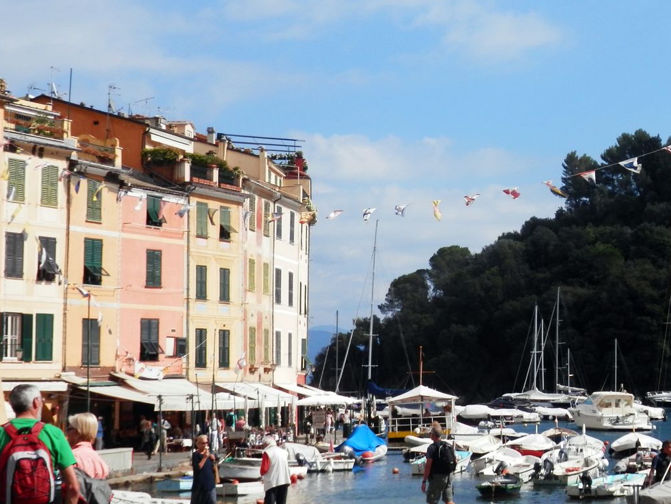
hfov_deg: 25.0
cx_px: 510
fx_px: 1493
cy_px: 191
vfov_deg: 19.1
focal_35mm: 77
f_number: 11.2
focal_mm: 8.9
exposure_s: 1/125
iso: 80
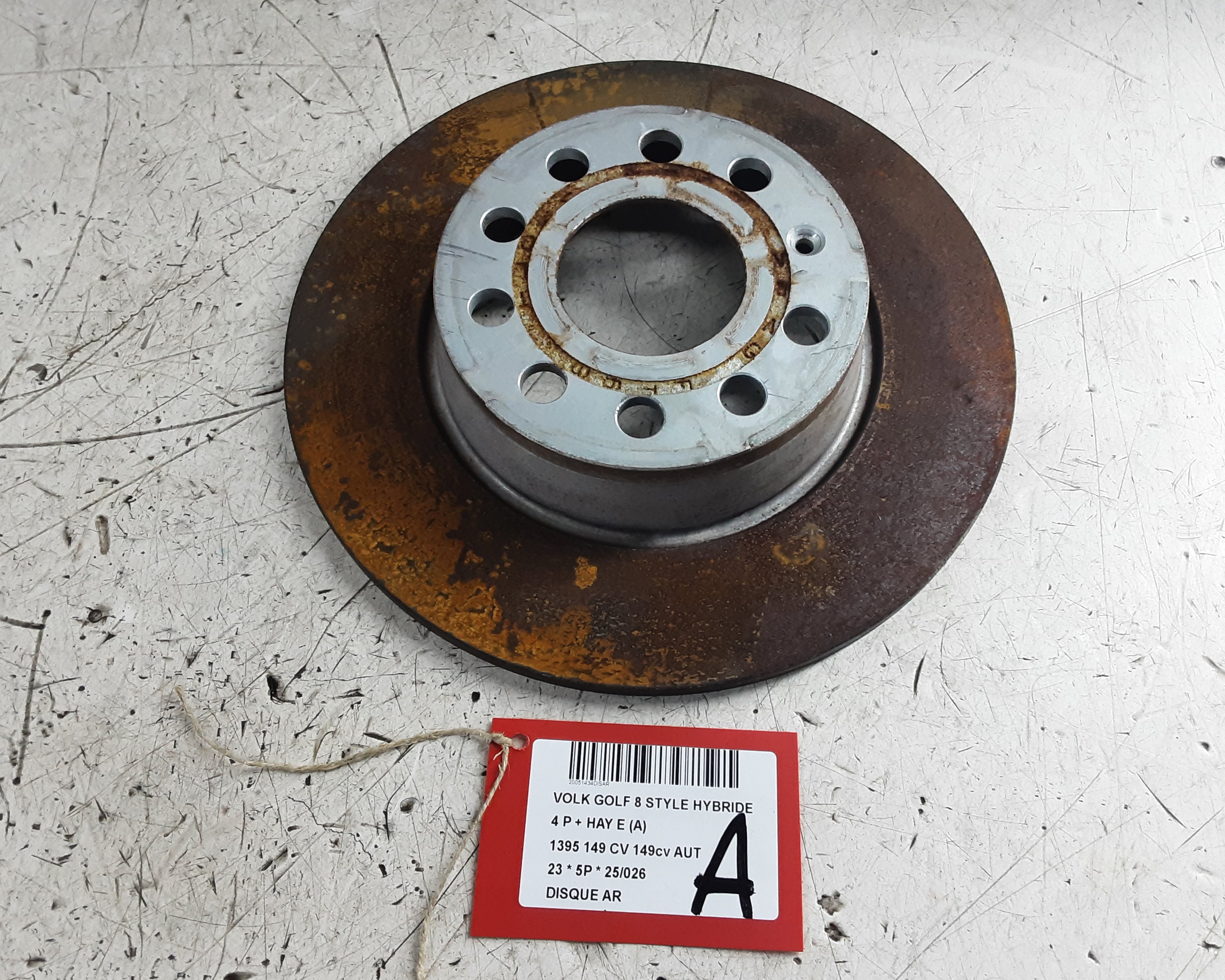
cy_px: 496
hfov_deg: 60.4
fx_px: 1051
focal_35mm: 29
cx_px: 635
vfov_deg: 50.0
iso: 125
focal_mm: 2.91
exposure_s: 1/50
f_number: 1.9
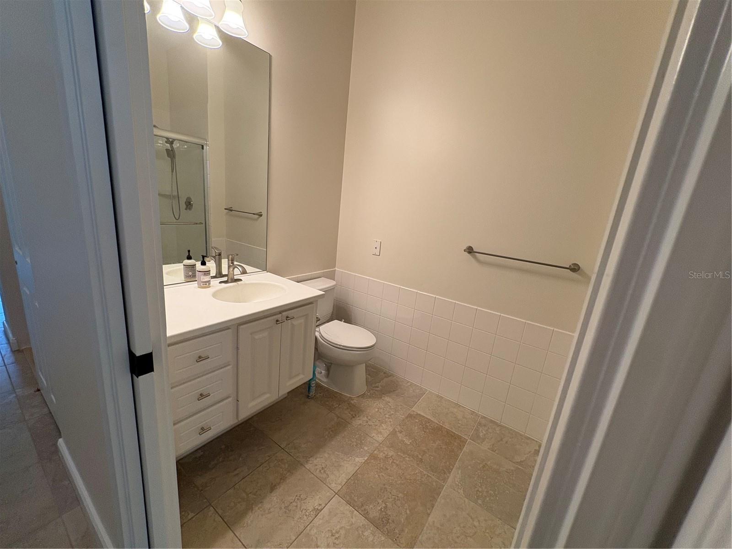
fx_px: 296
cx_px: 366
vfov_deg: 85.7
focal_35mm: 14
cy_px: 274
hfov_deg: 102.1
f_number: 2.2
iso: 160
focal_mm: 2.22
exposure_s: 1/120
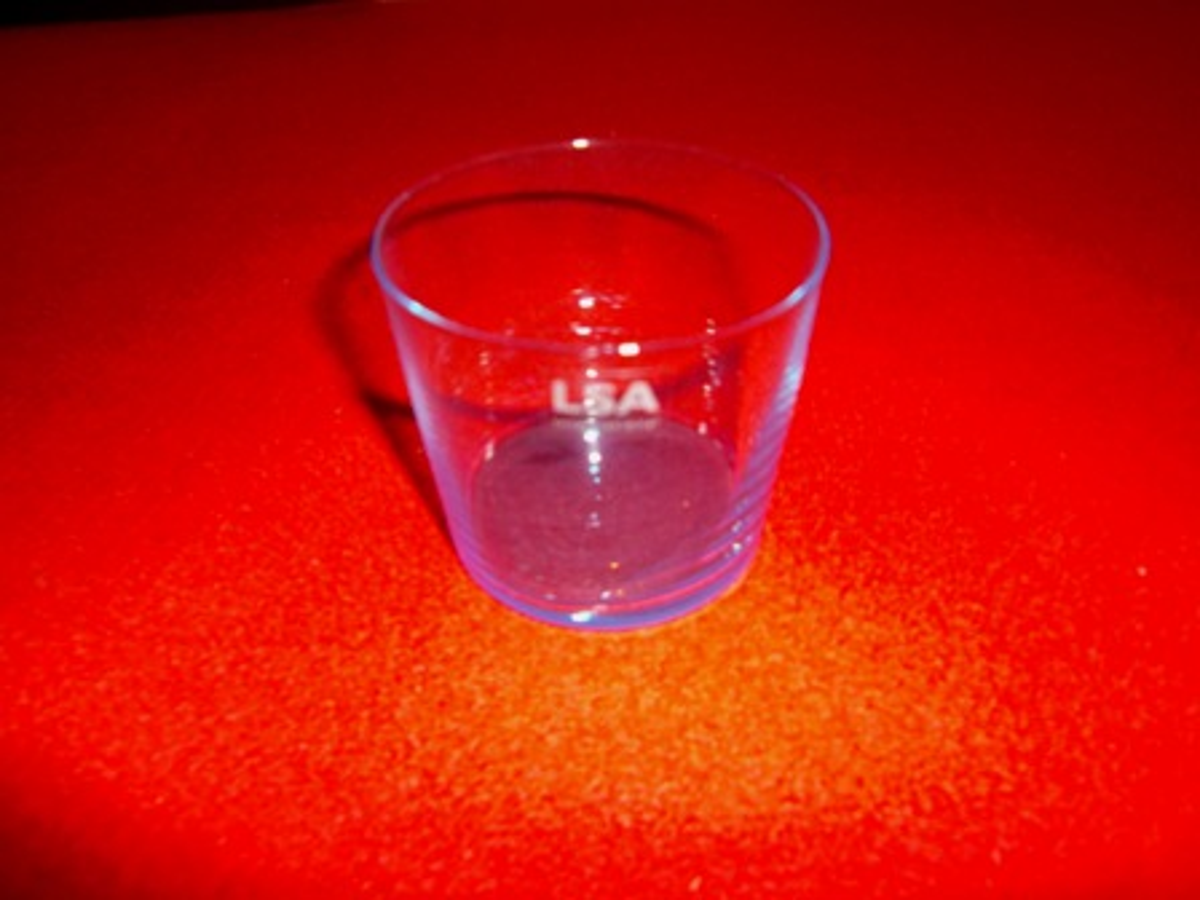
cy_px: 450
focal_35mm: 28
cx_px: 600
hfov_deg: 63.4
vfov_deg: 49.7
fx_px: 971
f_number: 2.6
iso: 64
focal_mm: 4.9
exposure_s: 1/60
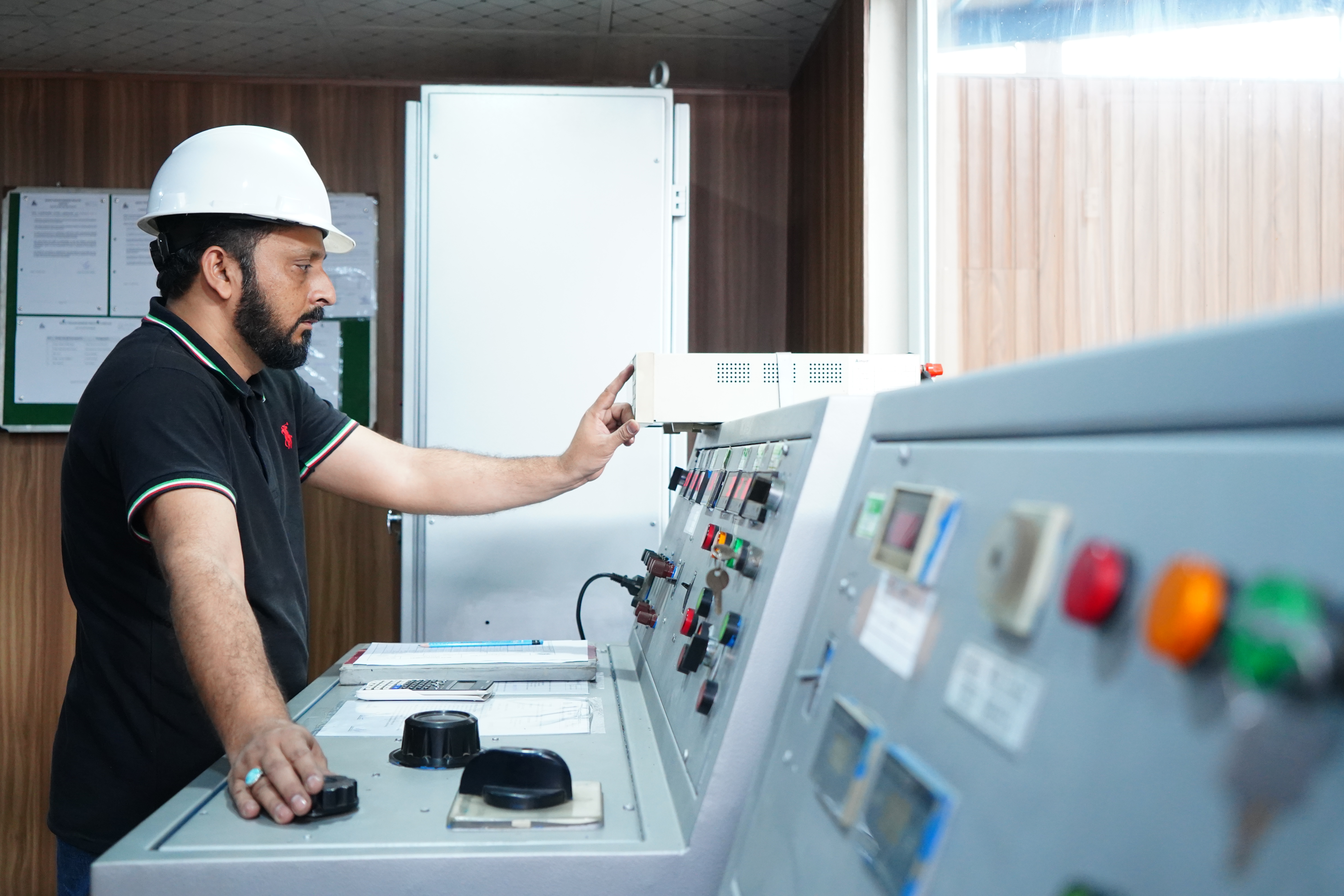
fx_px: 1307
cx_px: 672
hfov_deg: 54.4
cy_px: 448
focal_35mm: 35
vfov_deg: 37.9
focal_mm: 35
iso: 4000
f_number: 4
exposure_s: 1/100
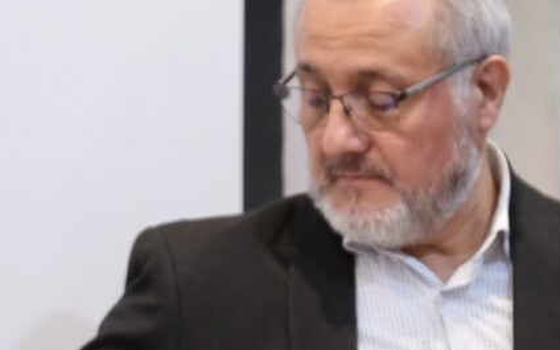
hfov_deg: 3.5
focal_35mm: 602
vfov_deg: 2.2
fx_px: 9188
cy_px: 363
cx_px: -49
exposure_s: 1/120
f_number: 2.8
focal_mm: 119.2
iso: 3200
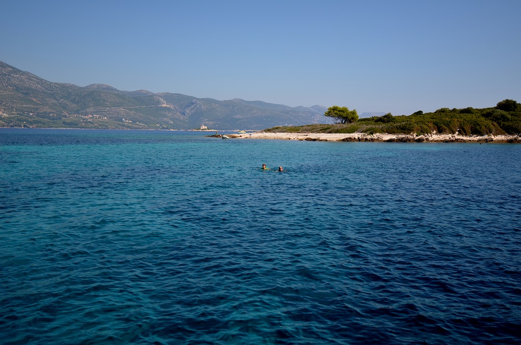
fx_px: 520
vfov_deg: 36.7
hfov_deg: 53.2
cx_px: 260
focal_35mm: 36
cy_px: 172
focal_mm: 24
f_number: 4
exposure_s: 1/1000
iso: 125
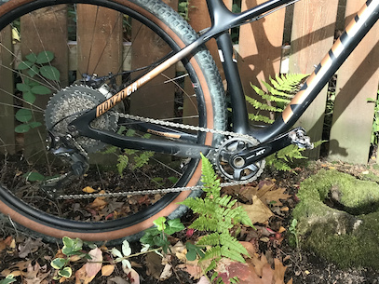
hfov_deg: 34.0
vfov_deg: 26.3
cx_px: 297
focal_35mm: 55
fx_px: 602
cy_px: 83
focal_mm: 3.99
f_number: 1.8
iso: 32
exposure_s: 1/120
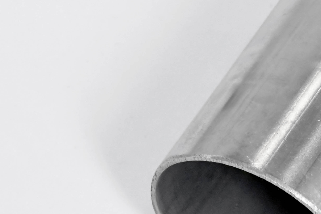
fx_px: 4645
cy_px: 78
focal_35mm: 521
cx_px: 437
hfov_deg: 3.9
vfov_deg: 2.6
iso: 4000
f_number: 11
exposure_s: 1/160
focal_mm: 122
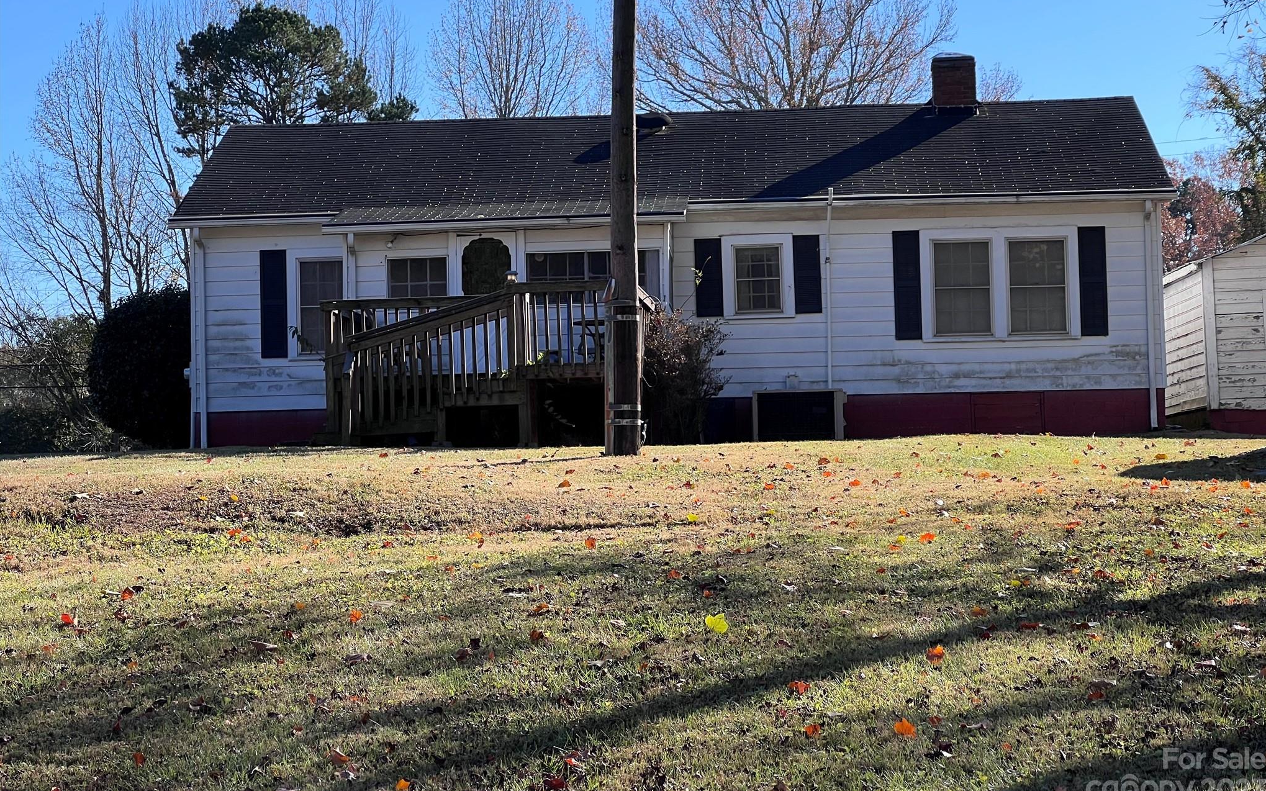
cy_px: 343
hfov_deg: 25.2
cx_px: 635
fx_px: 2829
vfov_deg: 15.9
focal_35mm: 82
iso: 32
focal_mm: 9
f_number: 2.8
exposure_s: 1/531
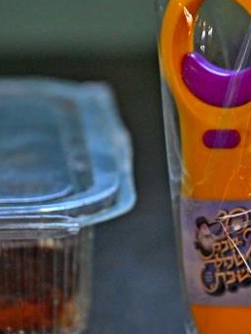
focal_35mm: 344
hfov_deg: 4.3
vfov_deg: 5.8
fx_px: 3326
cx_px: 367
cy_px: 167
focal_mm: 120
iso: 2000
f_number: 4
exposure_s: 1/3200
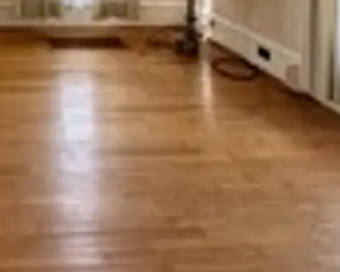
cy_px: -137
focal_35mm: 51
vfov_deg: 23.6
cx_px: -74
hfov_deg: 30.7
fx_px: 513
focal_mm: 2.22
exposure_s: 1/99
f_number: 2.2
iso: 125
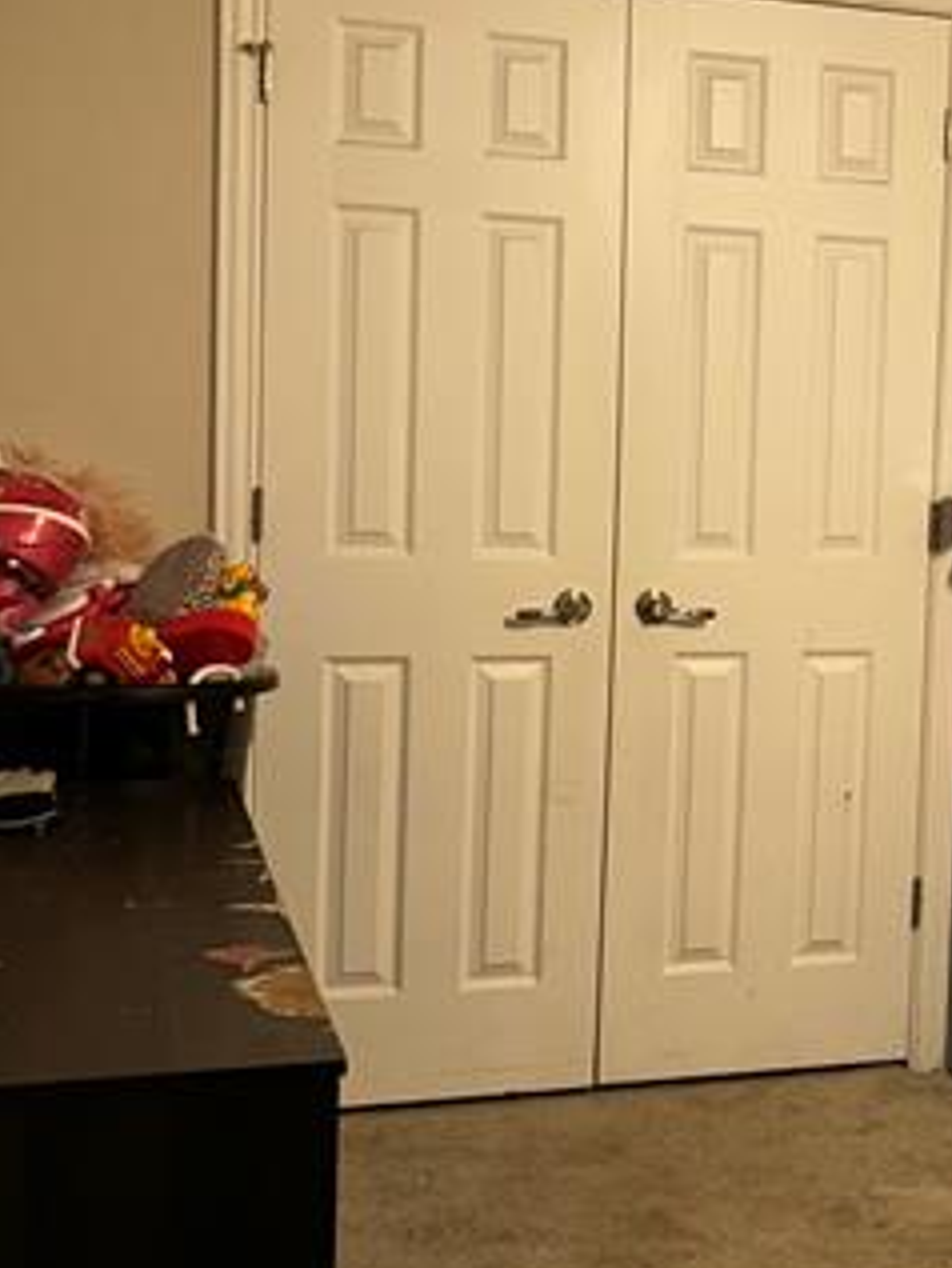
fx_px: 2309
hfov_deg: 22.2
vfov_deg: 30.7
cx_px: 1016
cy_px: 556
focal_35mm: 63
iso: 64
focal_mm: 5.7
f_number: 1.5
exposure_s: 1/15
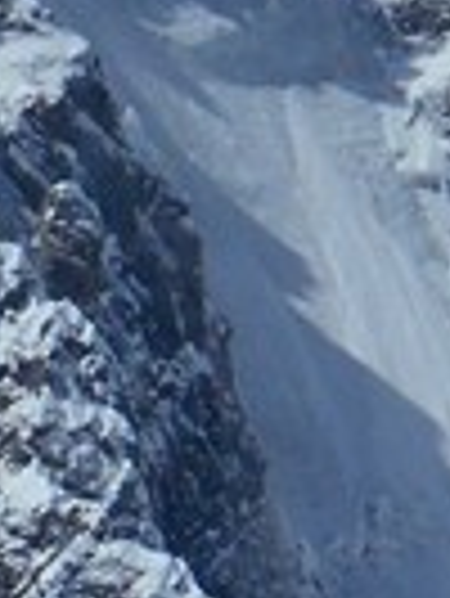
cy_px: 688
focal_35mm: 1400
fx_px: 24227
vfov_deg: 1.4
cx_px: 482
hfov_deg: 1.1
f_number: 6.4
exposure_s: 1/1250
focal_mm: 32.9
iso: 80
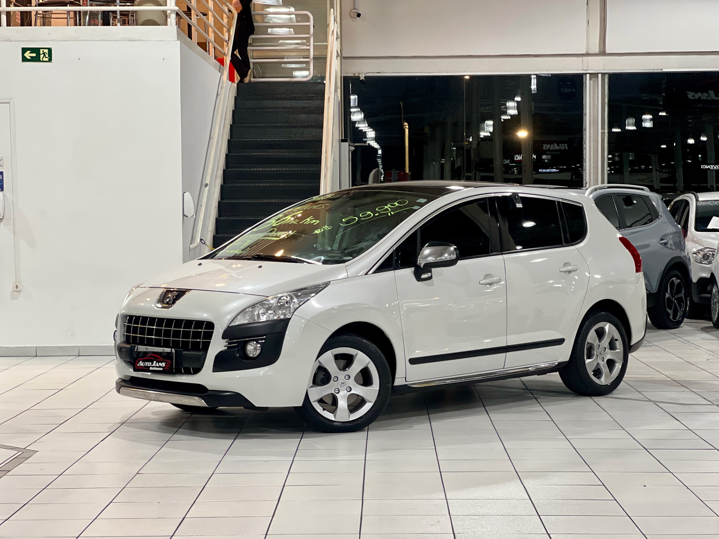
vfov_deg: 19.1
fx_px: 1599
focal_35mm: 77
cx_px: 360
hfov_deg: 25.3
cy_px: 270
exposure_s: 1/40
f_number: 2.8
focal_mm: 9
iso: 250
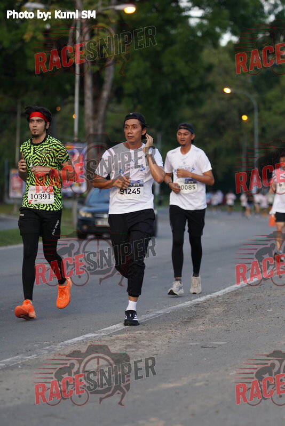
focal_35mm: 128
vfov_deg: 16.1
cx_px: 142
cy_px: 213
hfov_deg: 10.8
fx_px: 1511
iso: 320
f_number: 1.8
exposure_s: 1/800
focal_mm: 85
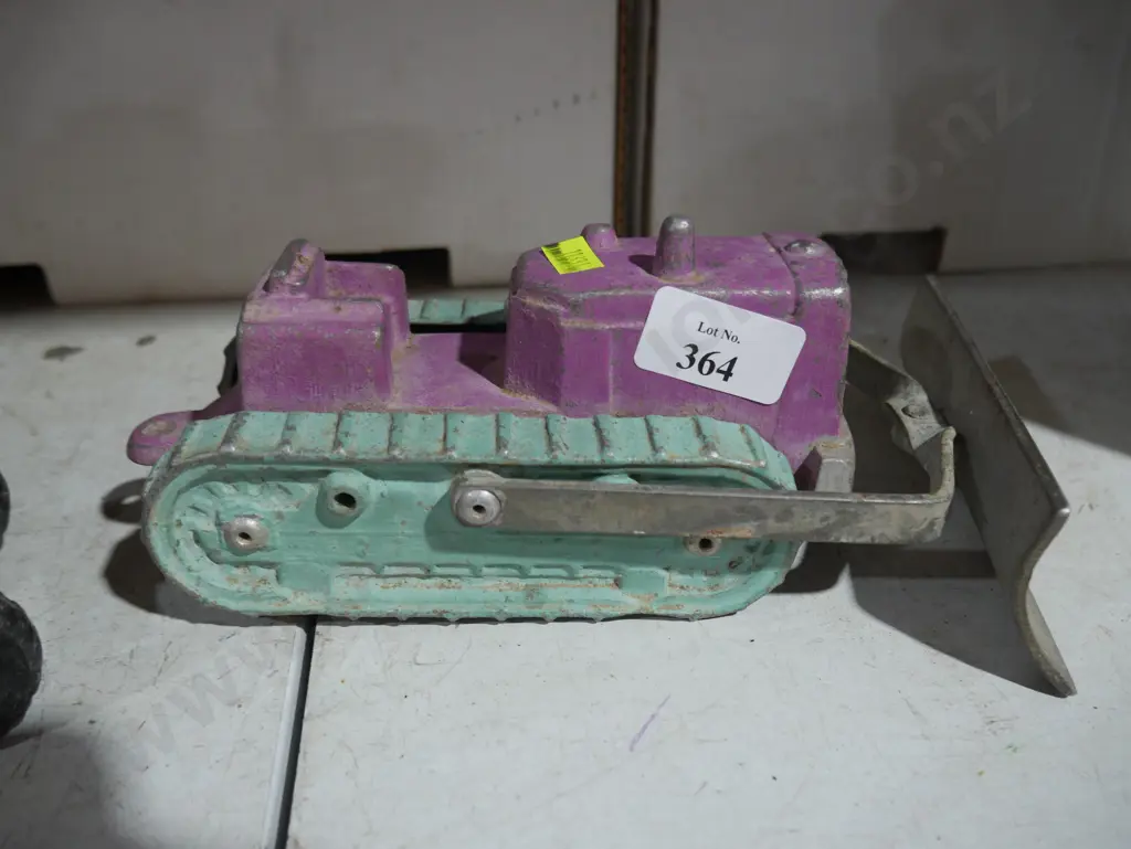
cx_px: 566
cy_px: 424
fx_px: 981
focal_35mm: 30
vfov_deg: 46.8
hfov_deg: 59.9
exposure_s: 1/60
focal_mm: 15
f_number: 3.6
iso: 400
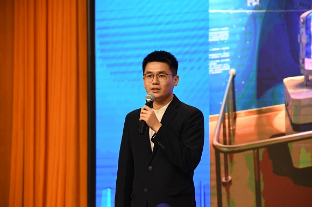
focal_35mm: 202
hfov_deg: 10.2
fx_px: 1750
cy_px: 104
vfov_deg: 6.8
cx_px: 156
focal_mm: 135
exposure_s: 1/250
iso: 3600
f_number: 5.6
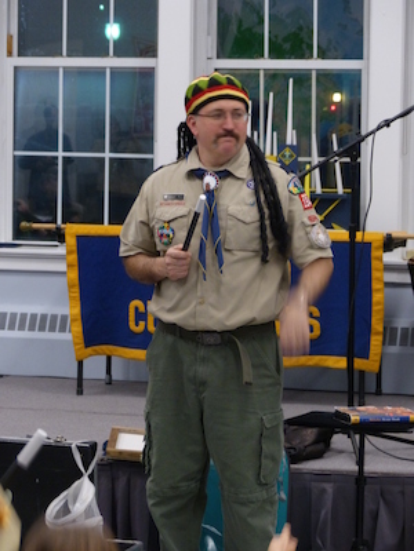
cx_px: 207
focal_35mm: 145
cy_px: 276
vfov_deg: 13.6
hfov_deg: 10.2
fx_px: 2312
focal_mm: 26.1
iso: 400
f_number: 2.8
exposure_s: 1/15
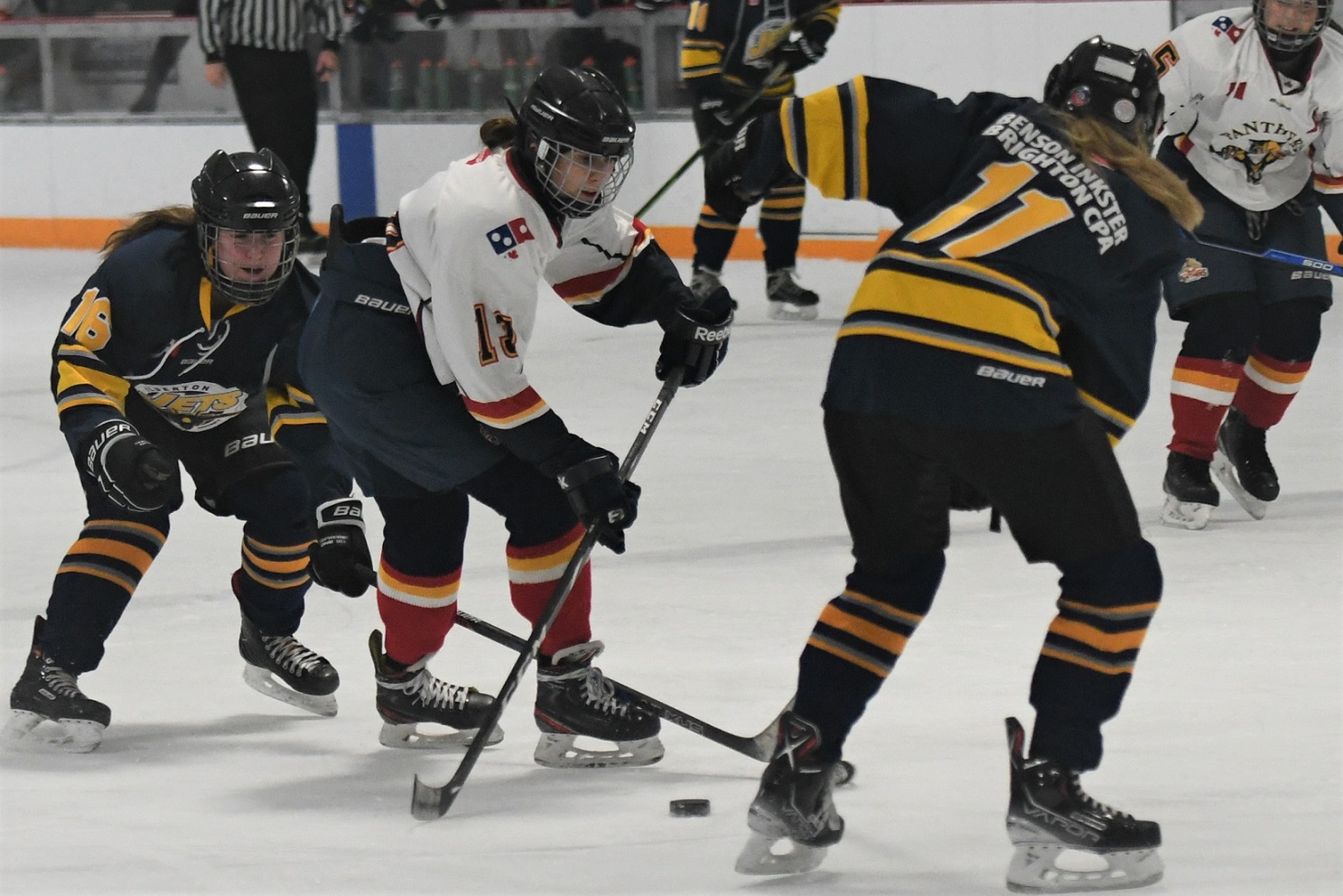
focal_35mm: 117
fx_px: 4365
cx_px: 672
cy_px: 448
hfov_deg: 17.5
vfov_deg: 11.7
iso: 2200
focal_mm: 78
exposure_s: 1/1000
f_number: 2.8
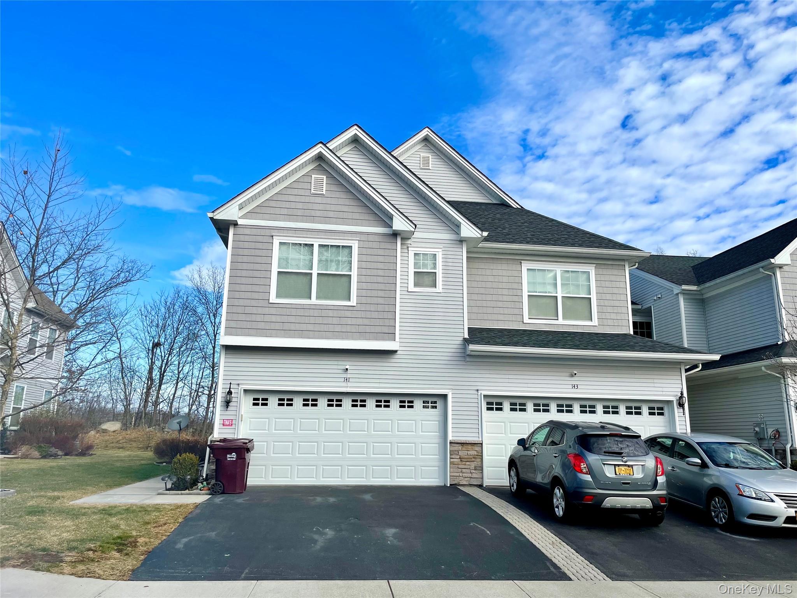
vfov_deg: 53.1
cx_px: 398
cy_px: 299
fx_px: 599
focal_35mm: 26
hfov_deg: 67.3
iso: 32
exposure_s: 1/3509
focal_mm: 4.2
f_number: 1.6
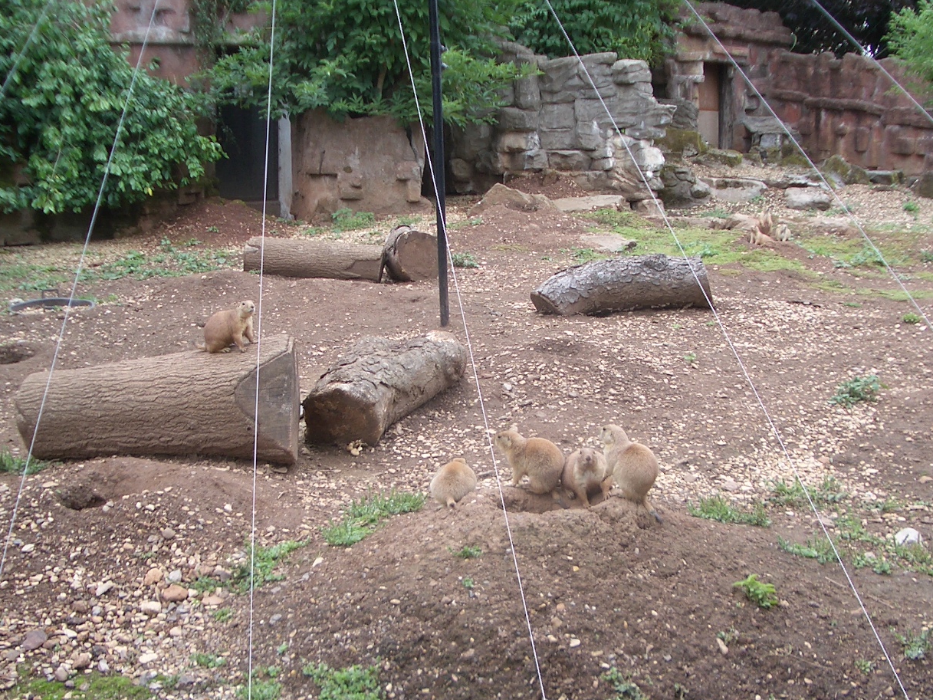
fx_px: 1240
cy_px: 404
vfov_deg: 31.5
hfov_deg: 41.2
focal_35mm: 46
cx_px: 449
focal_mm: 5.8
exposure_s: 1/250
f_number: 2.6
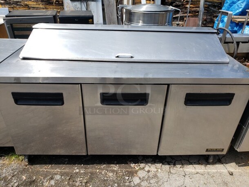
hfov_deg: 67.3
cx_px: 124
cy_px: 94
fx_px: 187
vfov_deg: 53.1
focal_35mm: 26
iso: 50
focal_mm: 4.3
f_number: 2.4
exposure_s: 1/1209
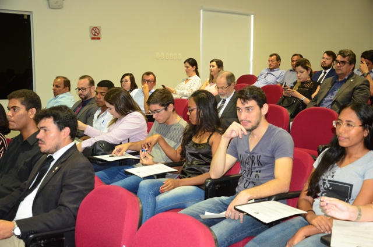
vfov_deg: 29.7
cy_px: 124
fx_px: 465
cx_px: 186
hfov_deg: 43.7
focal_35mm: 45
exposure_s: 1/60
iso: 1600
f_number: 4.2
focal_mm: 30
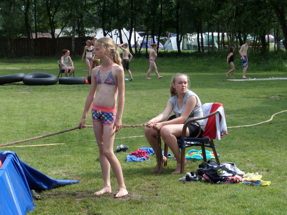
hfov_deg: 18.9
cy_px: 108
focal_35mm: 104
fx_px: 862
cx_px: 144
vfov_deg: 14.2
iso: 80
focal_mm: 17
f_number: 4.4
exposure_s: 1/250
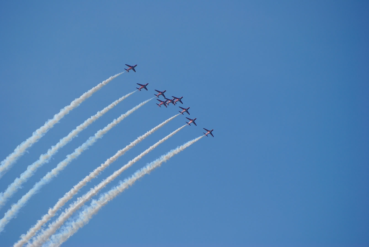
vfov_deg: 4.6
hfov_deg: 6.9
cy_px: 124
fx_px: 3079
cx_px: 184
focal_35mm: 300
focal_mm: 200
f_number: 8
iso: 100
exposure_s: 1/1000
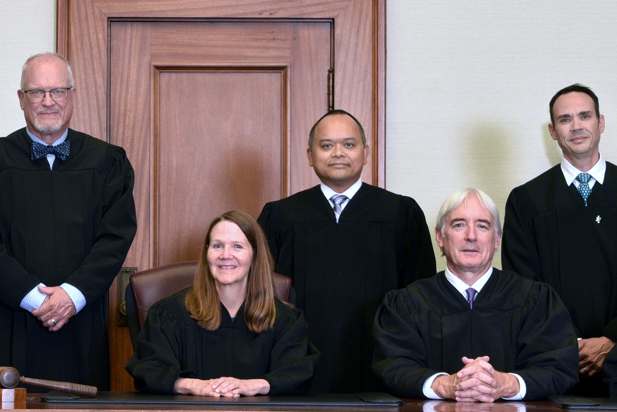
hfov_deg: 15.2
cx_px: 137
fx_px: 2297
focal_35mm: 134
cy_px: 119
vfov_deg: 10.2
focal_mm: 40
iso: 800
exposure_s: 1/30
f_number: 11
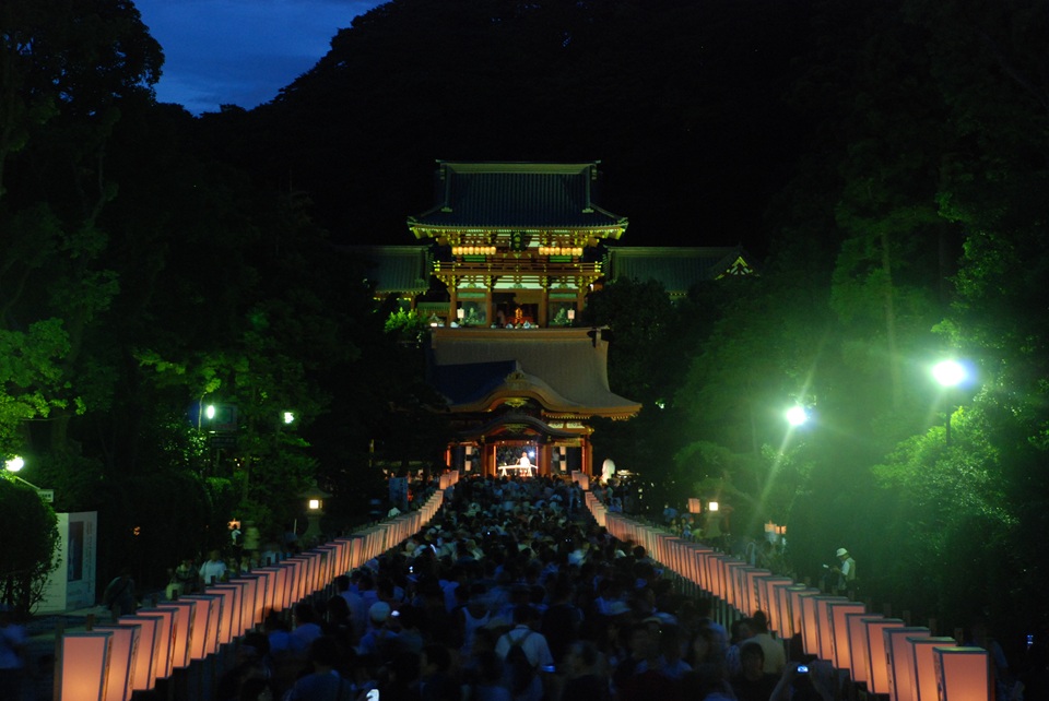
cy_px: 350
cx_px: 524
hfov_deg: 18.2
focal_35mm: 112
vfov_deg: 12.2
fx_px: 3281
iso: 640
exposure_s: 1/1.6
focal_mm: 75
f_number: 6.3
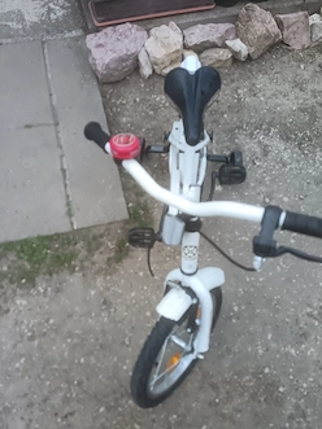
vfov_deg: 61.5
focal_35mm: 29
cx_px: 149
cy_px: 236
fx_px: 360
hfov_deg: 48.2
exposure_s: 1/33.3
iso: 672
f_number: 1.75
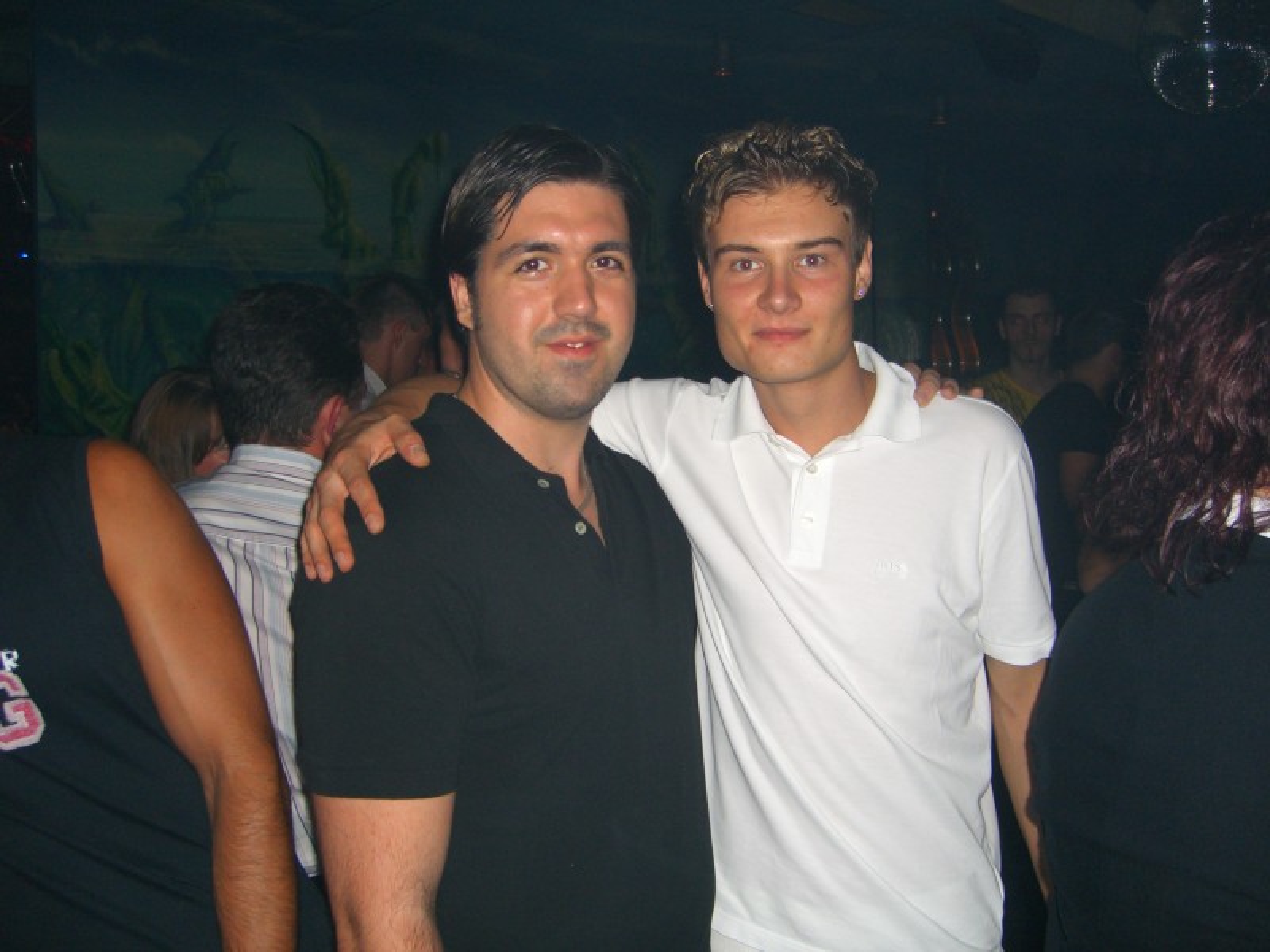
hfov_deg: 49.0
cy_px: 476
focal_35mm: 38
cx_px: 635
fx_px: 1394
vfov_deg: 37.7
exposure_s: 1/60
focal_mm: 7.9
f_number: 2.8
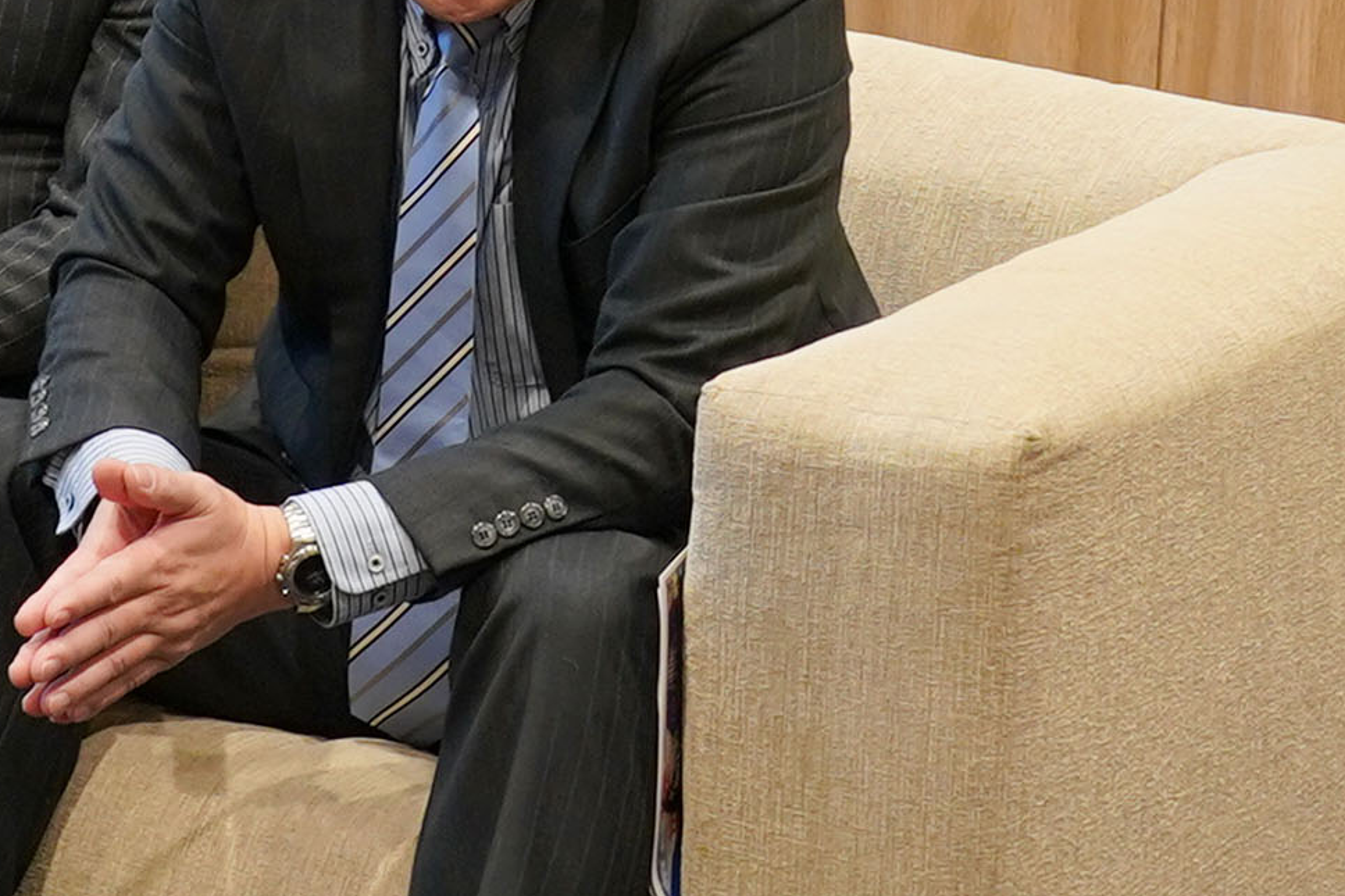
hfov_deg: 14.2
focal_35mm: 145
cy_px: 156
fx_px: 5416
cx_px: 662
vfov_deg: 9.4
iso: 640
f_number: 4
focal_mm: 24
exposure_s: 1/160
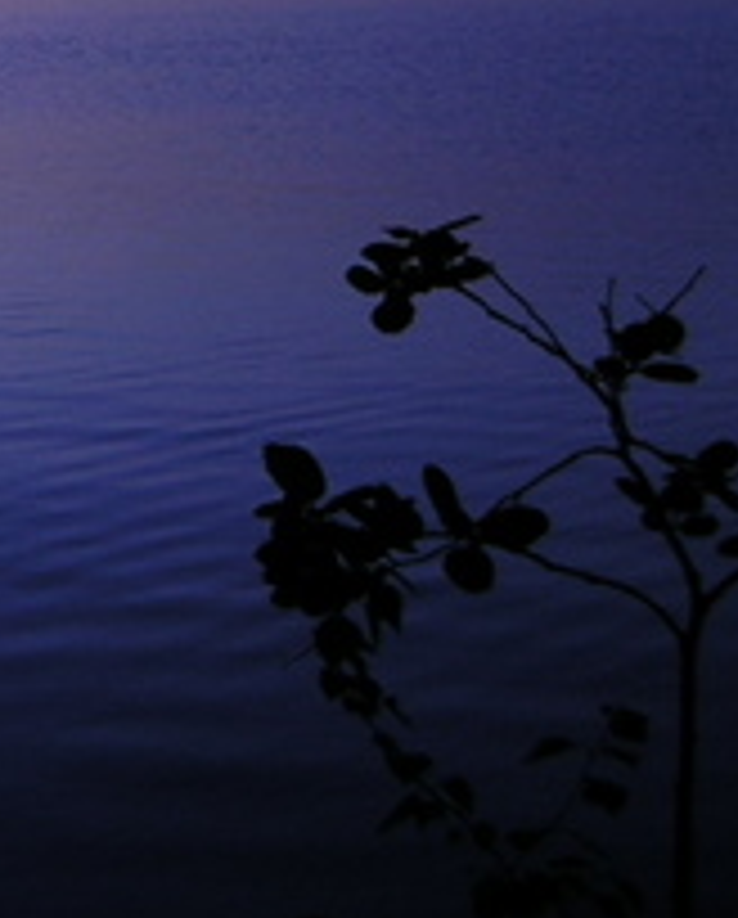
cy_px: 27
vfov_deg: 17.1
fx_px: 2994
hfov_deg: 13.1
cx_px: -468
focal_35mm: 110
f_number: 2.6
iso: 100
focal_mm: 4.7
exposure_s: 1/19.9
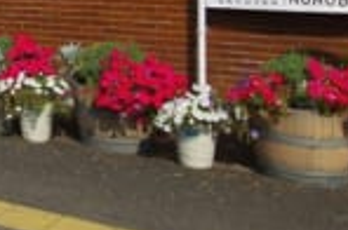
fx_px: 666
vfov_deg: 18.3
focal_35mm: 69
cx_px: -42
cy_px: -68
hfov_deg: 26.8
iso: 160
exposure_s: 1/640
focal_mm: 10
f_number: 8
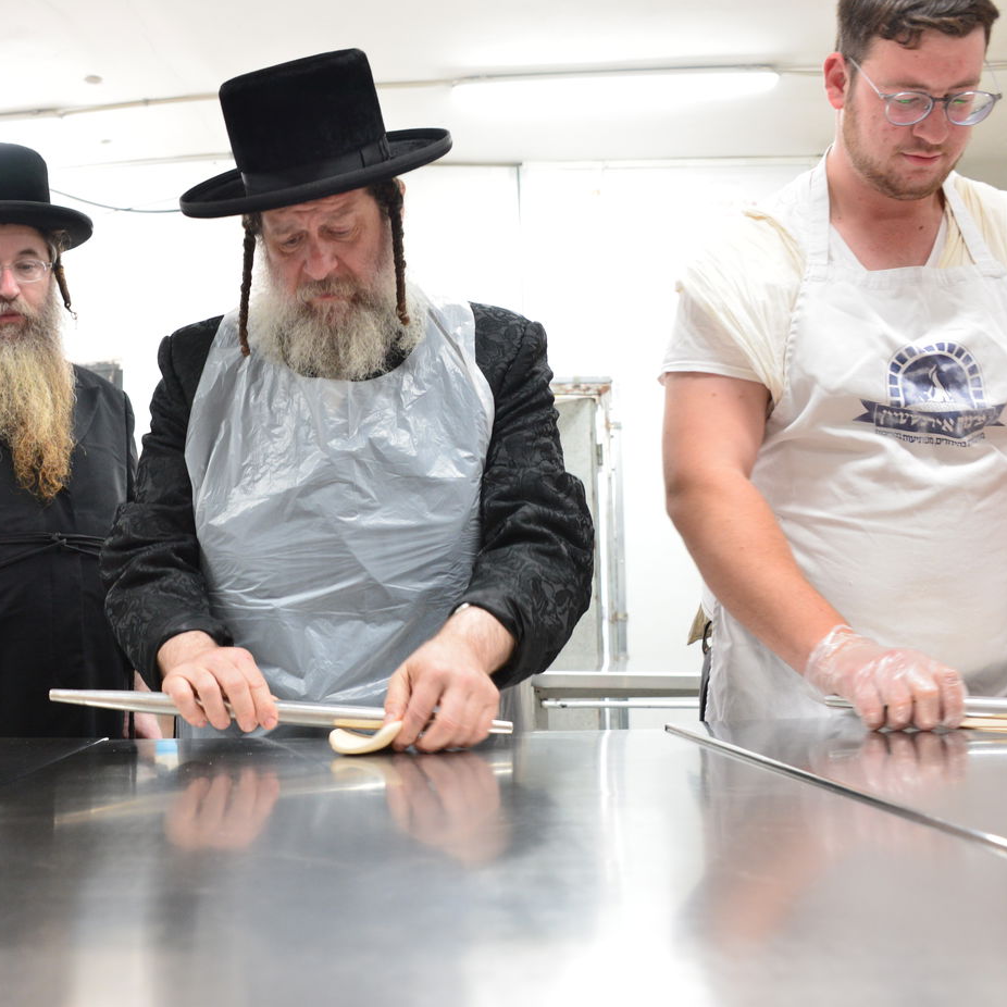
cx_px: 370
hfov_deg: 45.6
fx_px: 1185
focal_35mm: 36
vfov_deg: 46.0
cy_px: 507
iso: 2000
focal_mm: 28
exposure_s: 1/100
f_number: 5.6
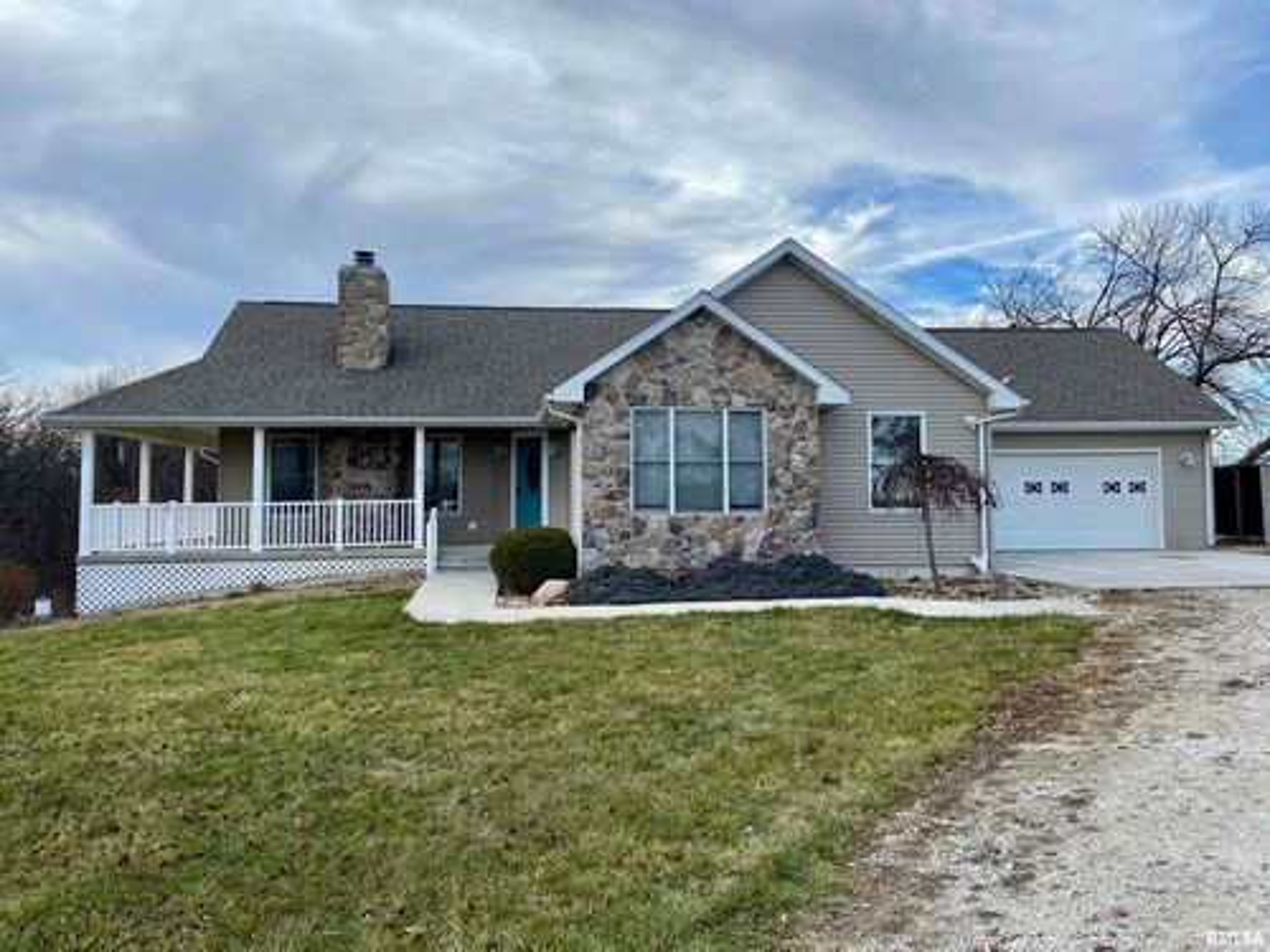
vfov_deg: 53.1
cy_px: 476
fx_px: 954
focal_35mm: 26
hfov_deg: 67.3
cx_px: 635
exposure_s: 1/1193
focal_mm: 4.25
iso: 32
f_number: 1.8
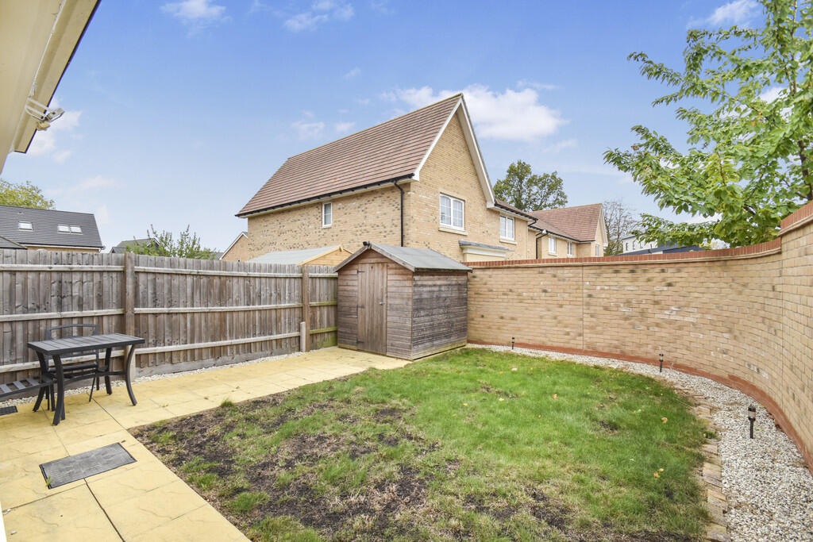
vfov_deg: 77.3
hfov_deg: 100.4
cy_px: 271
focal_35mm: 15
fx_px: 339
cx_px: 406
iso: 200
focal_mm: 10
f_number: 5.6
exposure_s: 1/250
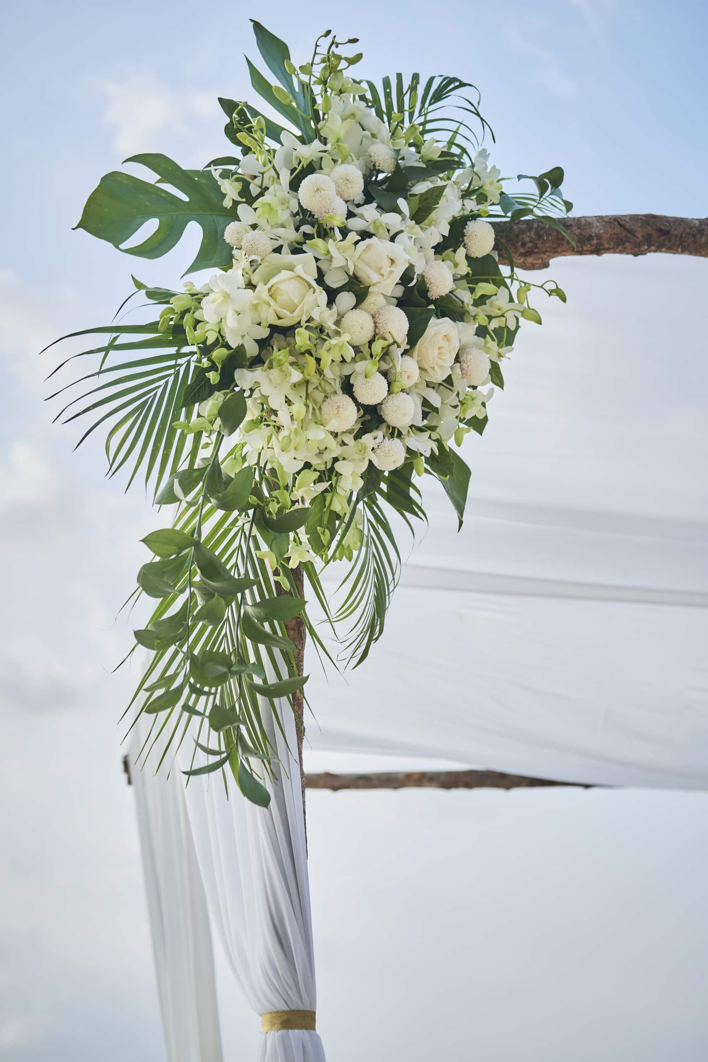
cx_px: 354
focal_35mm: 53
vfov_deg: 37.5
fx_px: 1563
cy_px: 531
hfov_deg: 25.5
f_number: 2.8
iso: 400
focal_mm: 35
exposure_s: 1/4000
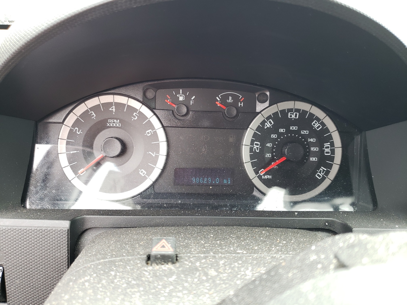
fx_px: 306
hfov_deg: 67.3
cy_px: 152
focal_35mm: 26
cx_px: 204
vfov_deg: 53.1
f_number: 1.5
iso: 56
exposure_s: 1/60.2
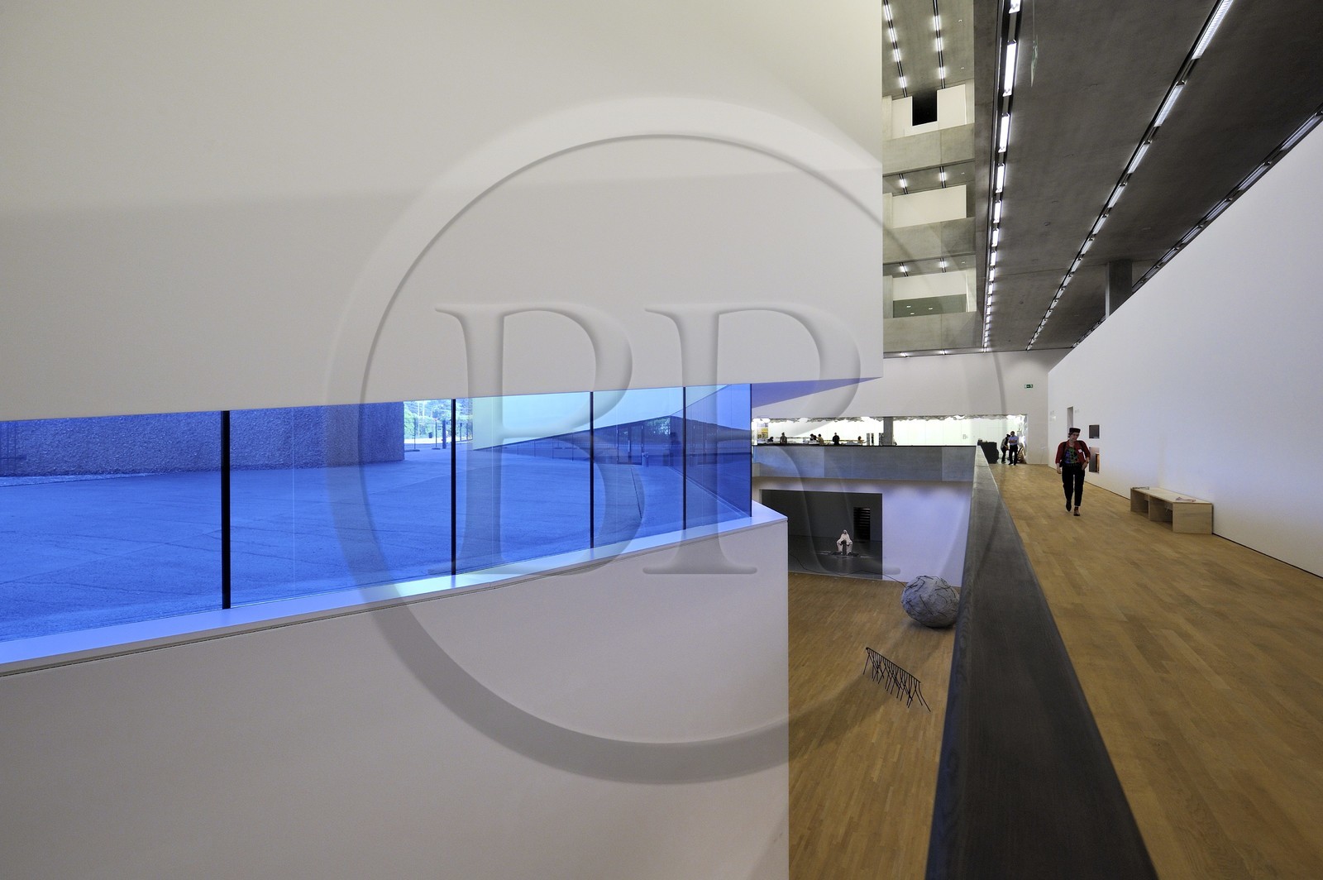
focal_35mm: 17
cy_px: 440
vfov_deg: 70.3
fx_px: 624
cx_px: 662
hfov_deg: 93.3
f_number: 6.3
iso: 800
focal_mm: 17
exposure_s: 1/60
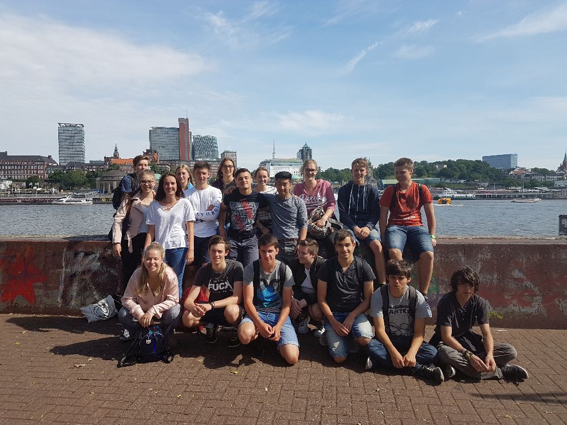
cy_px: 212
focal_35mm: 26
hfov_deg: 67.3
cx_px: 284
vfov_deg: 53.1
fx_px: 426
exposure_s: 1/1952
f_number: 1.7
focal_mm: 4.2
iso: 40
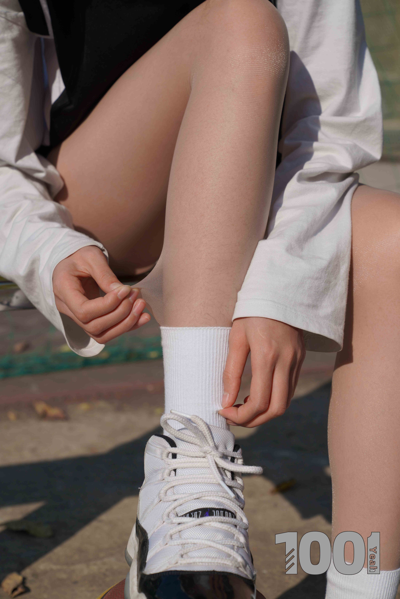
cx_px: 200
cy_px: 300
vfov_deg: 28.8
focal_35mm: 70
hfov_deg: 19.5
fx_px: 1166
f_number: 6.3
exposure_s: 1/800
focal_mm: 70
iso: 100
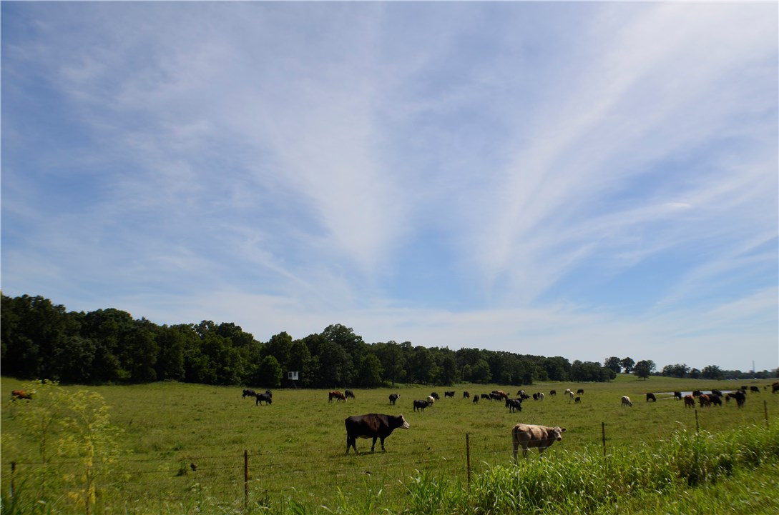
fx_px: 777
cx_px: 390
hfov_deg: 53.2
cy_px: 258
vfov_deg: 36.7
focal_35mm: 36
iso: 100
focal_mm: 24
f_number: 9
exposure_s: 1/320
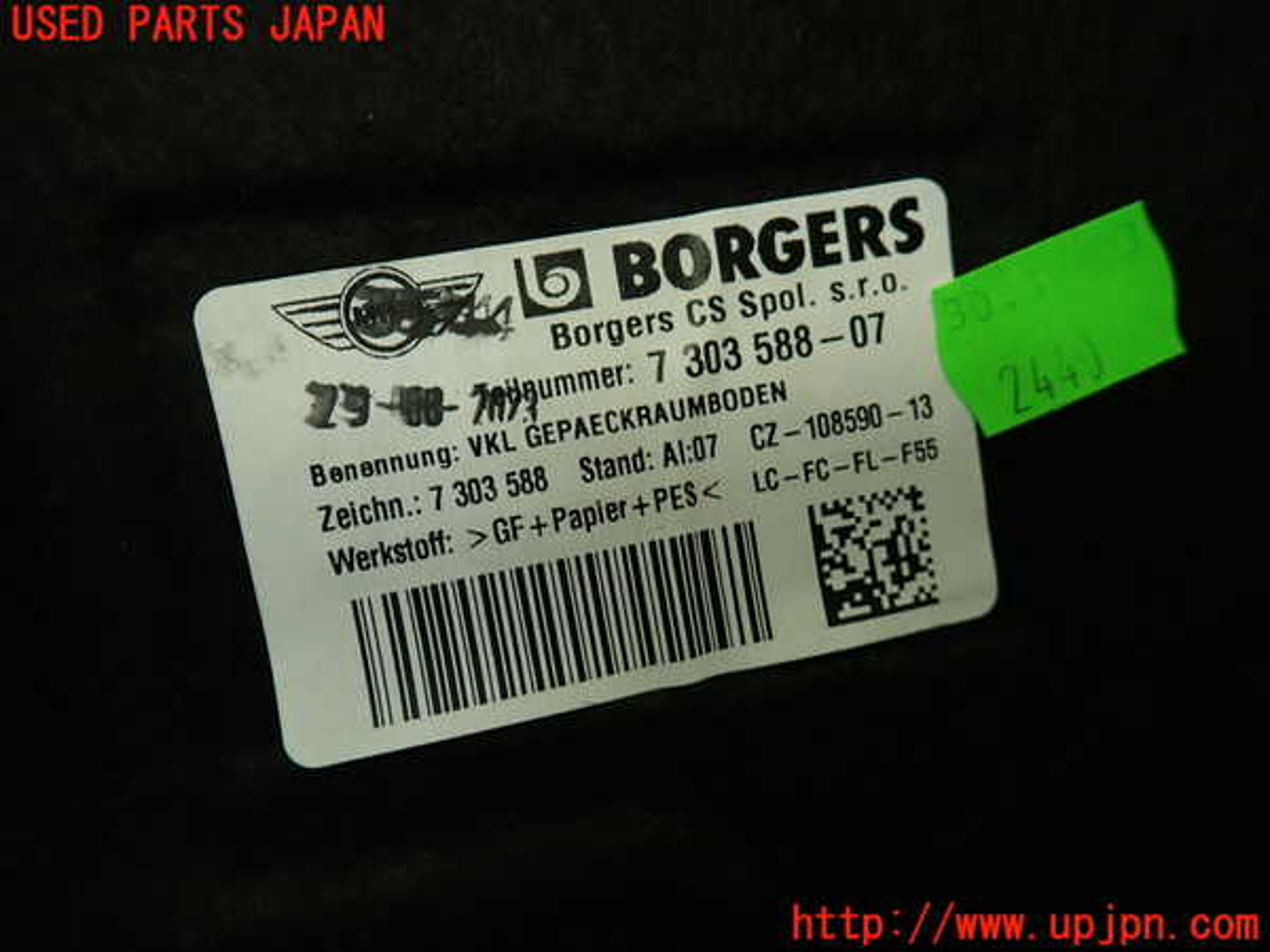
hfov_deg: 69.4
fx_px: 917
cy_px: 476
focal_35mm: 25
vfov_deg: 54.9
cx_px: 635
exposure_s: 1/100
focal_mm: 4.5
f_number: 2
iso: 100
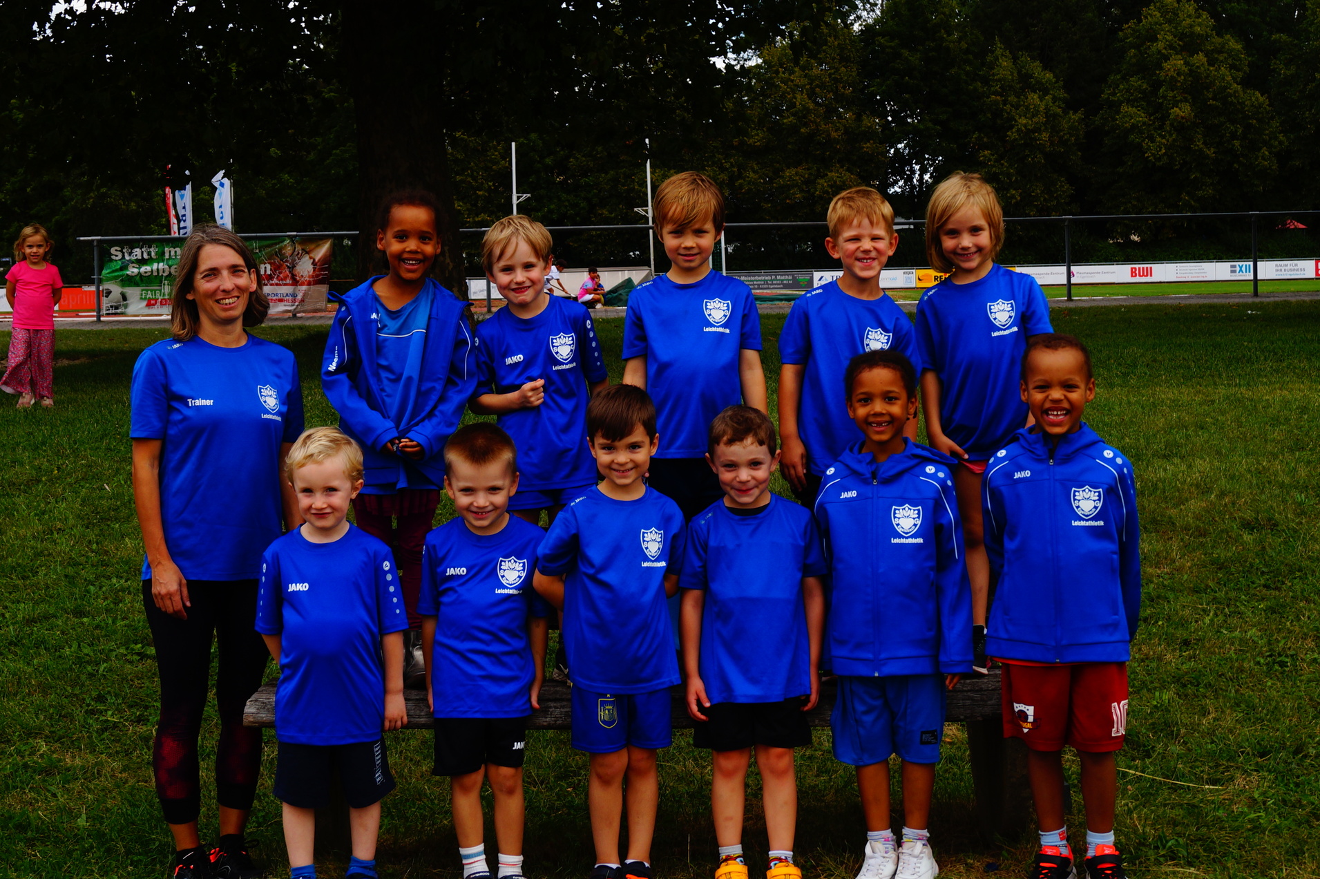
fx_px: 1924
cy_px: 440
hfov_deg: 37.9
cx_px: 660
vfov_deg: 25.7
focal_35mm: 52
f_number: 7.1
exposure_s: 1/160
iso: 100
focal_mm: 35
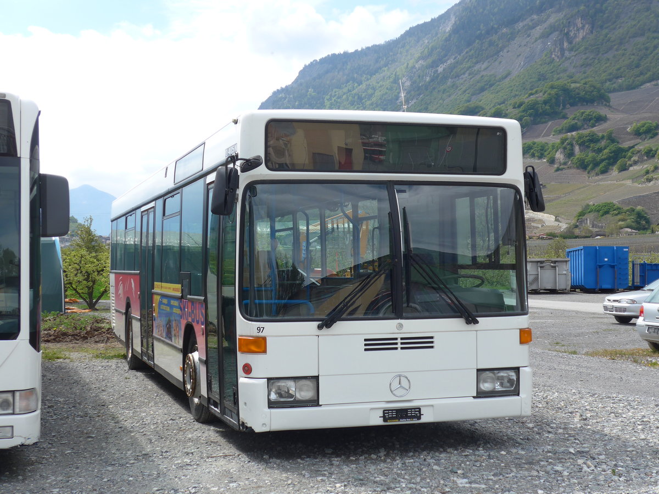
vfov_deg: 26.6
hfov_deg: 34.9
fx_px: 1047
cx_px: 330
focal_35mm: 55
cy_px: 247
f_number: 3.4
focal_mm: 11.3
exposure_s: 1/800
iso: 80
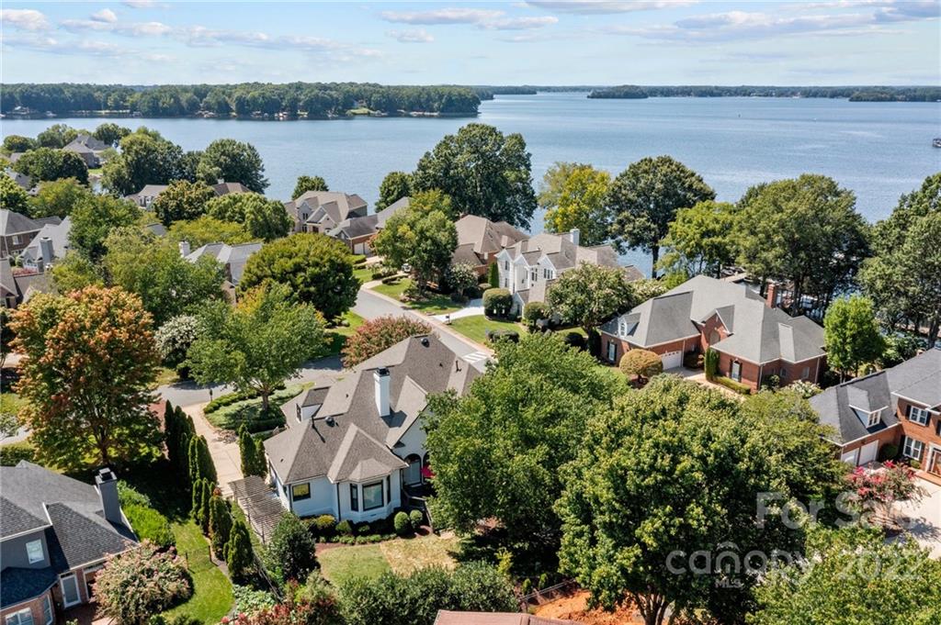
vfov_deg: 46.3
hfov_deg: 65.5
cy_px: 312
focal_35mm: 28
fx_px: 731
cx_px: 470
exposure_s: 1/500
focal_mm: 10.26
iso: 100
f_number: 6.3
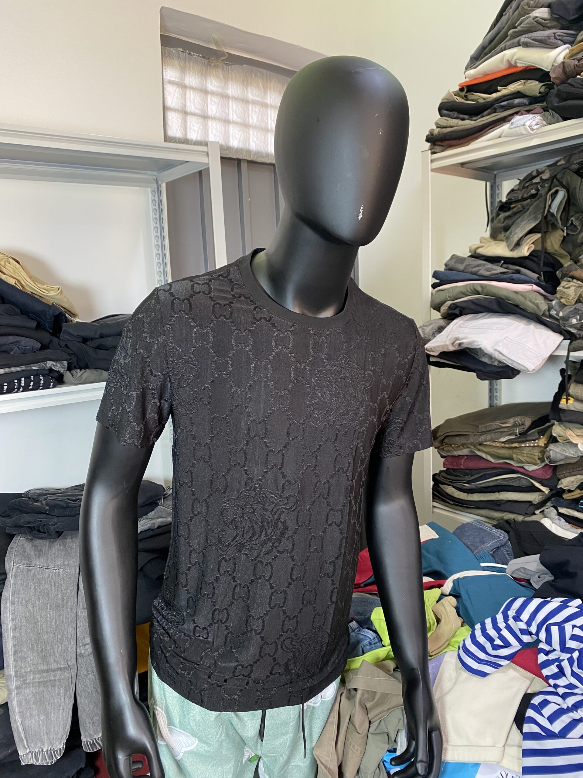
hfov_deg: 53.1
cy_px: 389
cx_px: 292
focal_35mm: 26
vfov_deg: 67.3
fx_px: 584
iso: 100
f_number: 1.8
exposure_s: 1/50
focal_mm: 4.25
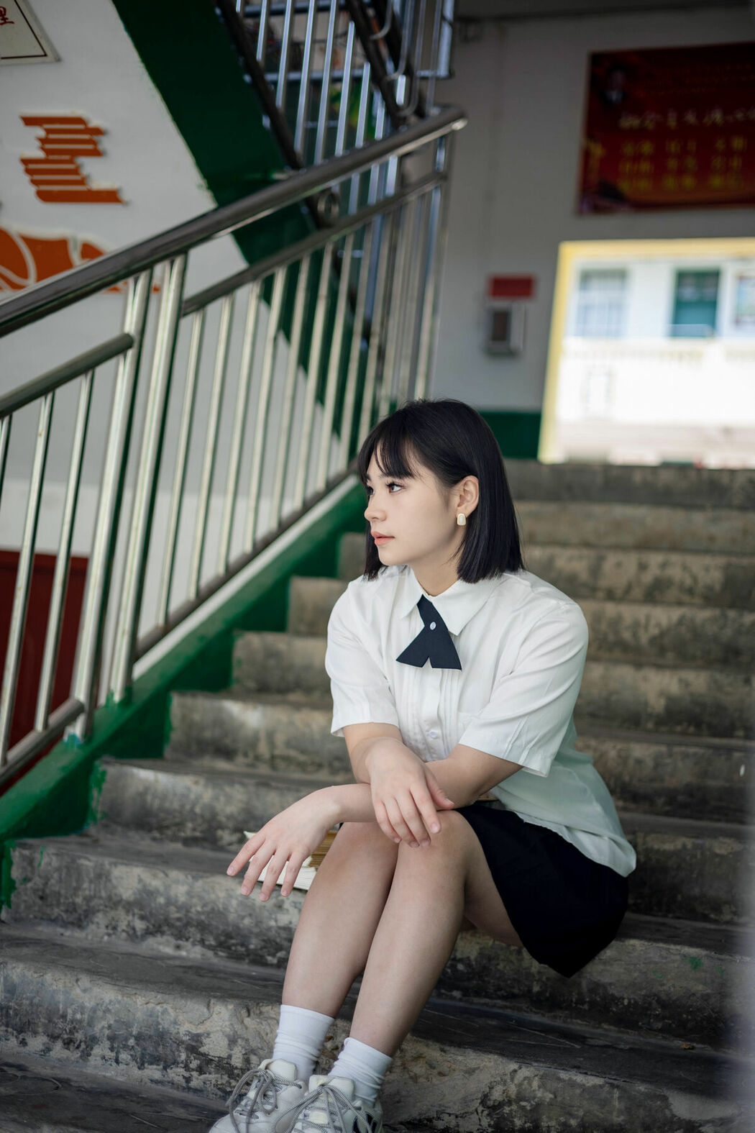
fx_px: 1573
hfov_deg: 27.0
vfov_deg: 39.6
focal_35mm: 50
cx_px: 378
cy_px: 566
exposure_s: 1/320
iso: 100
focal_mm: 50
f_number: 1.8
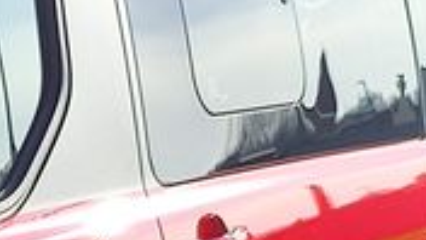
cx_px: -663
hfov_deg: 10.5
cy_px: 582
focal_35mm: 171
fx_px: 1932
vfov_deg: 6.7
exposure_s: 1/720
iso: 50
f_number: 1.69
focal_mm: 7.01
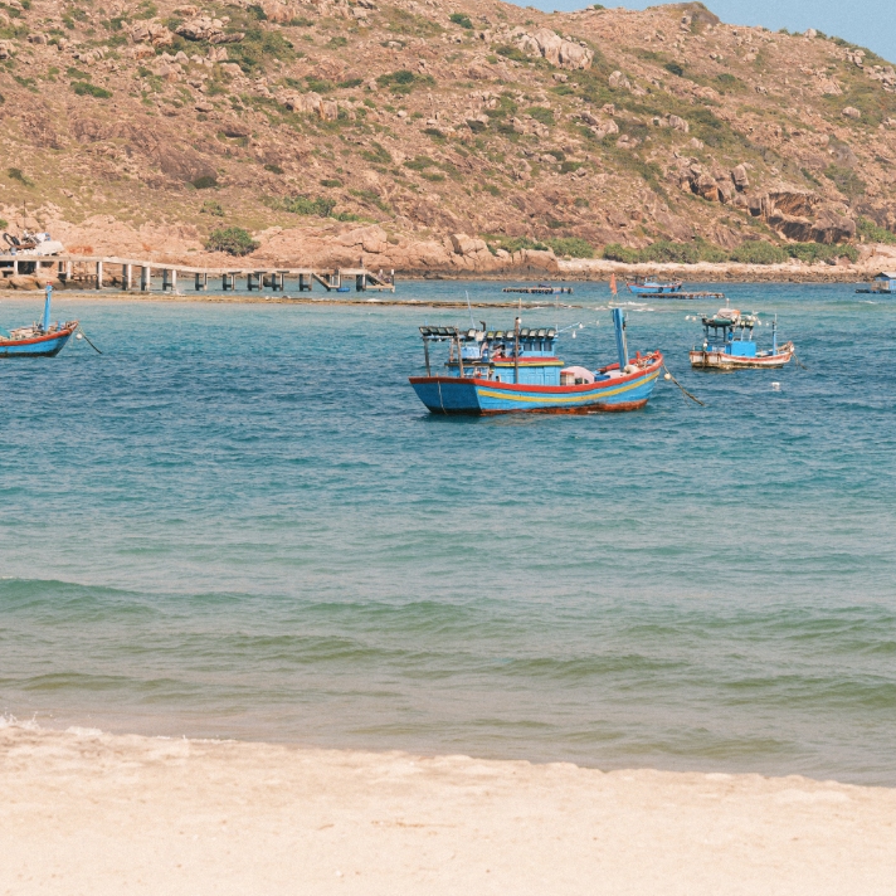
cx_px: 473
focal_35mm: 162
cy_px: 281
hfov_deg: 10.8
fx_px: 4744
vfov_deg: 10.8
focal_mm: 110
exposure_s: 1/640
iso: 200
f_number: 5.6
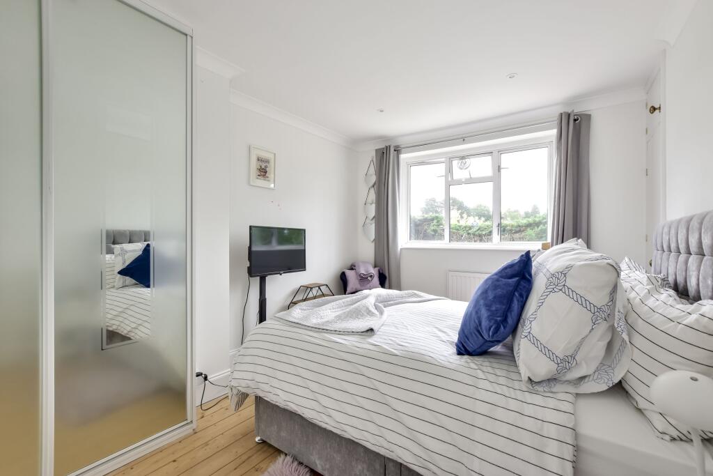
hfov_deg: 100.4
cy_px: 238
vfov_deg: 77.3
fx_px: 297
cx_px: 356
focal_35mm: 15
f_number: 8
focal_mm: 10
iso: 640
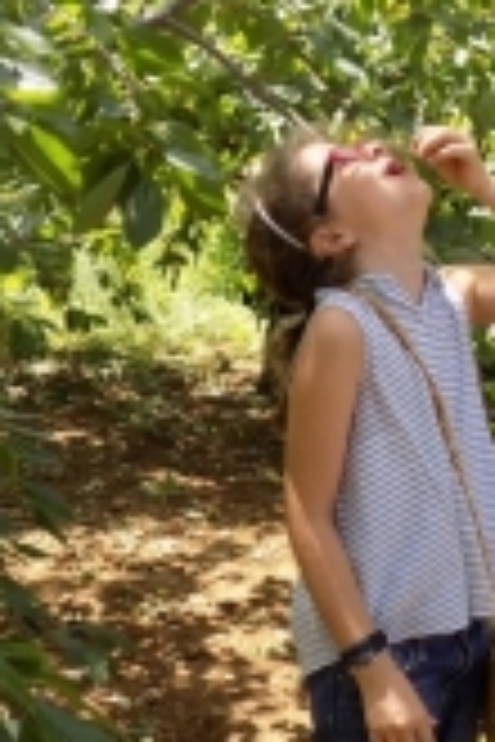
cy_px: 414
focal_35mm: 58
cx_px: 418
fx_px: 1196
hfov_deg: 22.9
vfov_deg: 34.4
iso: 80
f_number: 3.1
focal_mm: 4
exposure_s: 1/160
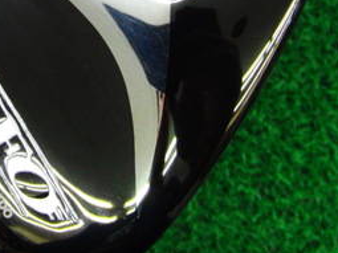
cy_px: -49
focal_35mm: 93
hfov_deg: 20.9
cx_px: 70
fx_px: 908
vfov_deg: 15.3
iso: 400
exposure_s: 1/50
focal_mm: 6.42
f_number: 3.6
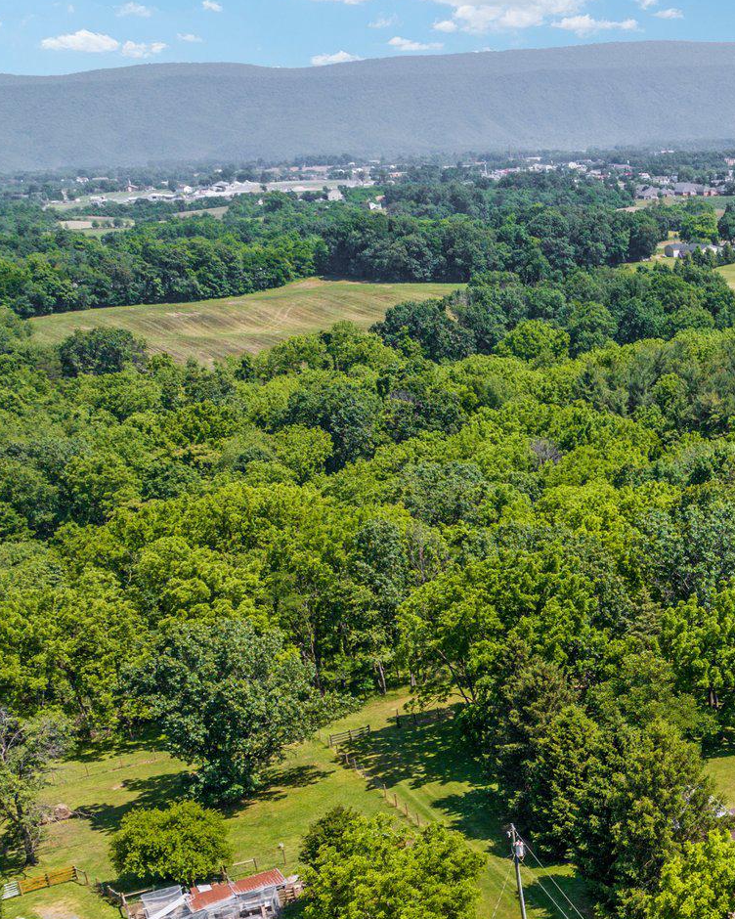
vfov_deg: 35.8
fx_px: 1387
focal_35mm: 51
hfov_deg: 26.6
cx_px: 865
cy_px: 692
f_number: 4
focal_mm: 12.29
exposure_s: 1/200
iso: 100
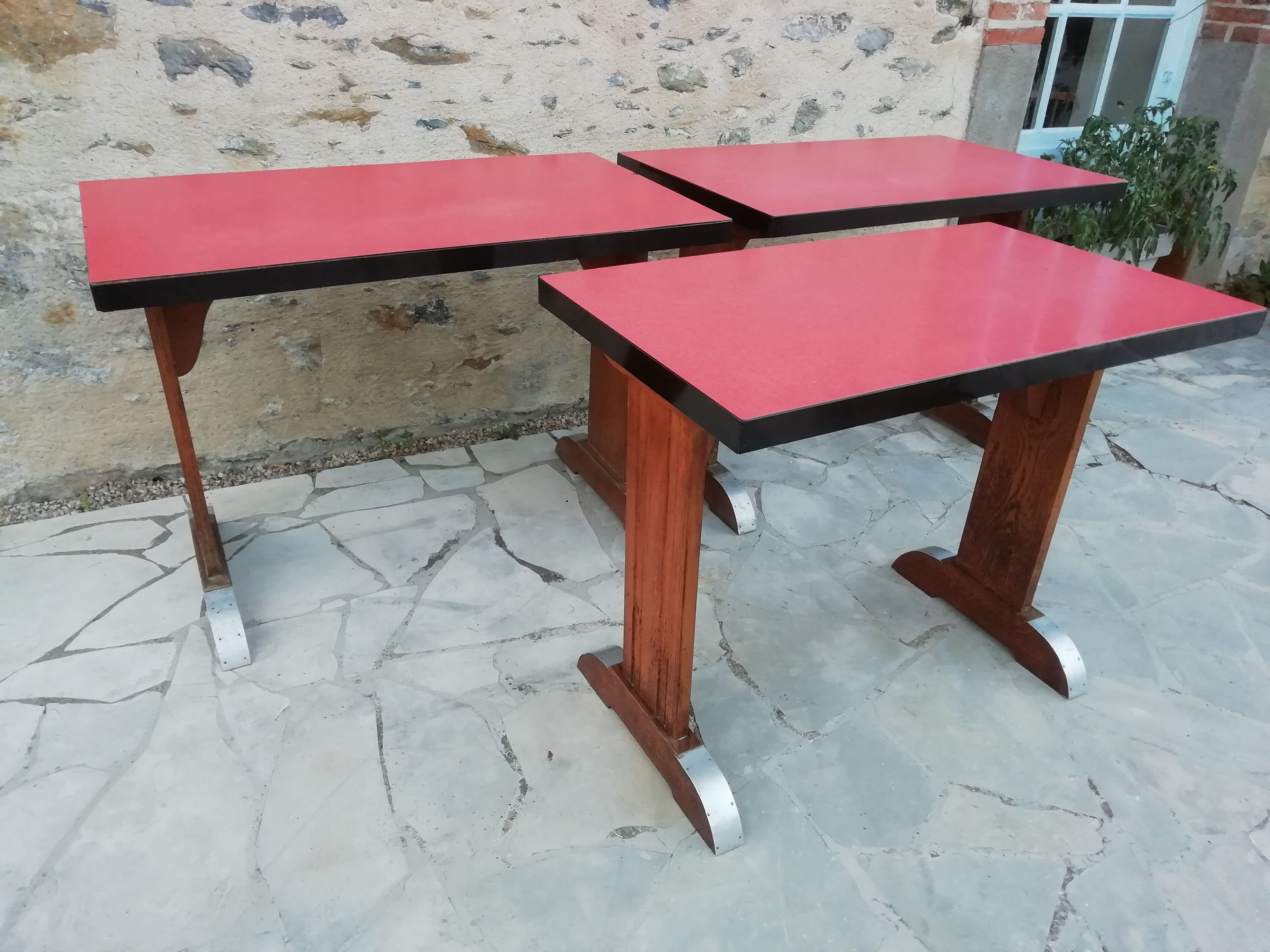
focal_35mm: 26
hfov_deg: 67.3
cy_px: 476
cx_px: 635
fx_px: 954
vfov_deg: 53.1
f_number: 2.2
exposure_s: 1/50
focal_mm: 3.46
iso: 100
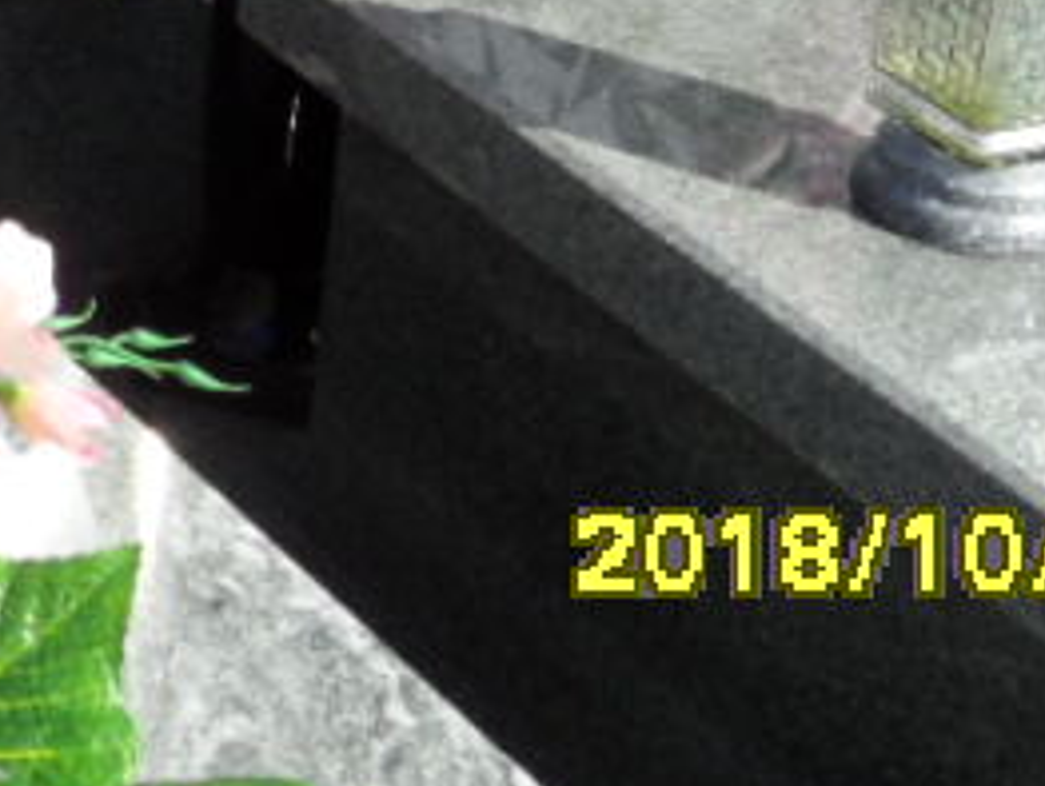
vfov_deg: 11.0
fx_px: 3777
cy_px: -662
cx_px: -642
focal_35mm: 125
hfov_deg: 14.4
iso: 80
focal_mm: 5.3
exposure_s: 1/500
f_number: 3.4
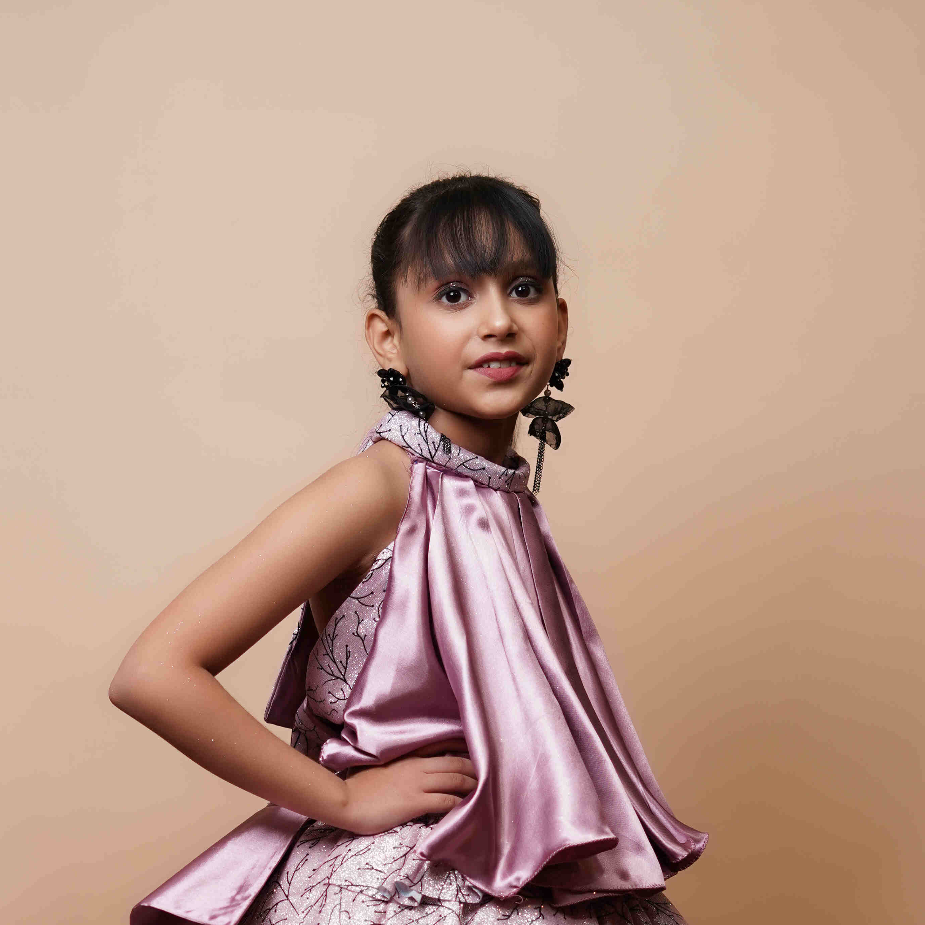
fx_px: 2812
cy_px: 947
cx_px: 380
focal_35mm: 93
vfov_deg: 18.2
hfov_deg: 18.7
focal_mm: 50
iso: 400
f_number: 2.8
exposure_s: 1/200
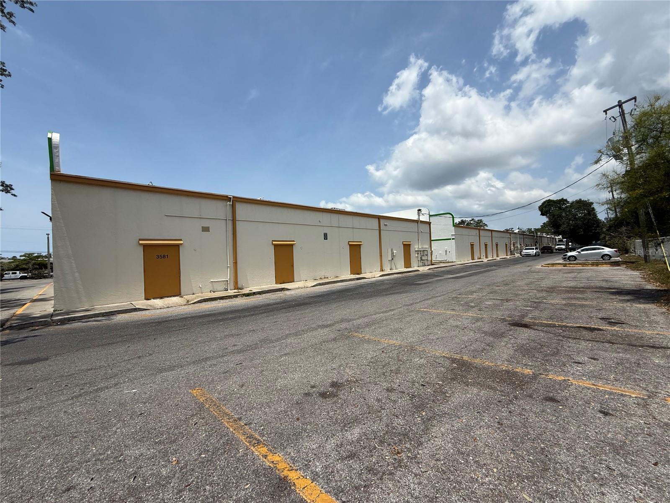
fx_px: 271
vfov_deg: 85.7
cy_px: 252
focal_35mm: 14
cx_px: 335
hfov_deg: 102.1
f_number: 2.2
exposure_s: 1/4425
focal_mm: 2.22
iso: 50
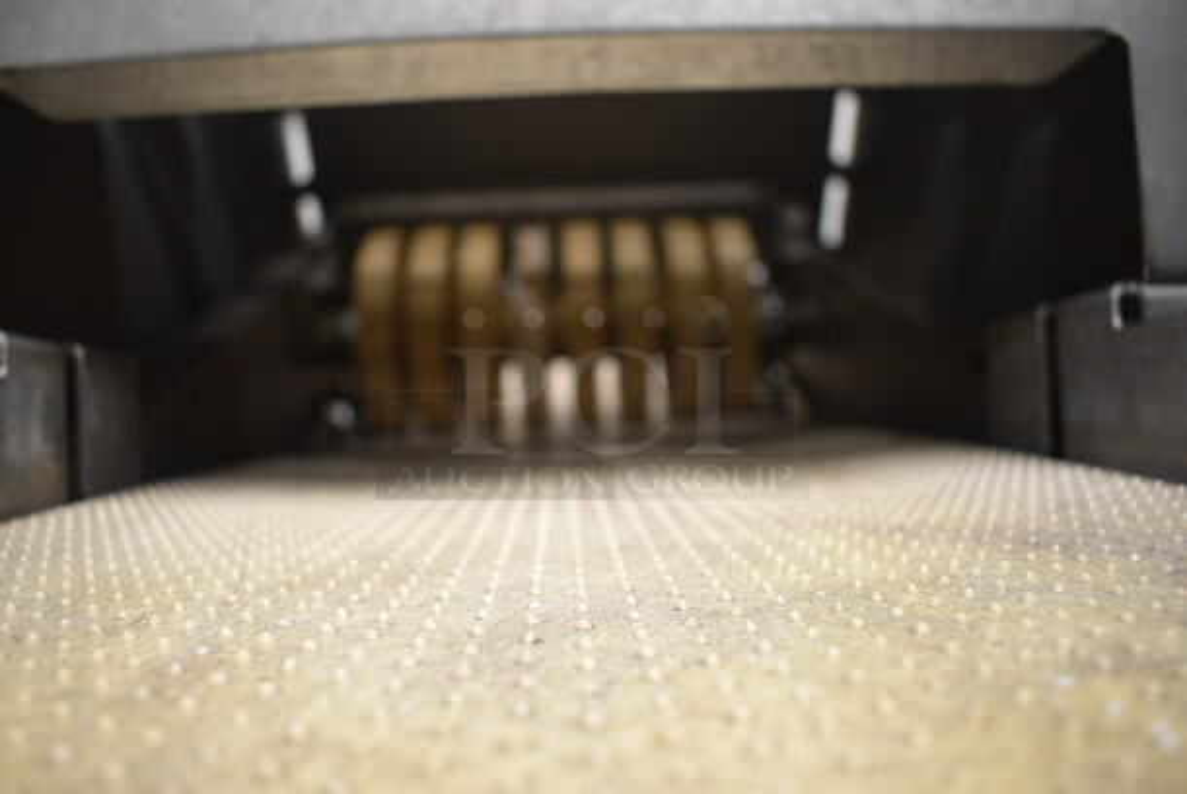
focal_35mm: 27
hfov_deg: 67.3
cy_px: 397
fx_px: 891
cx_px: 594
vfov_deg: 48.0
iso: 1250
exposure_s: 1/60
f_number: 4
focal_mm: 18
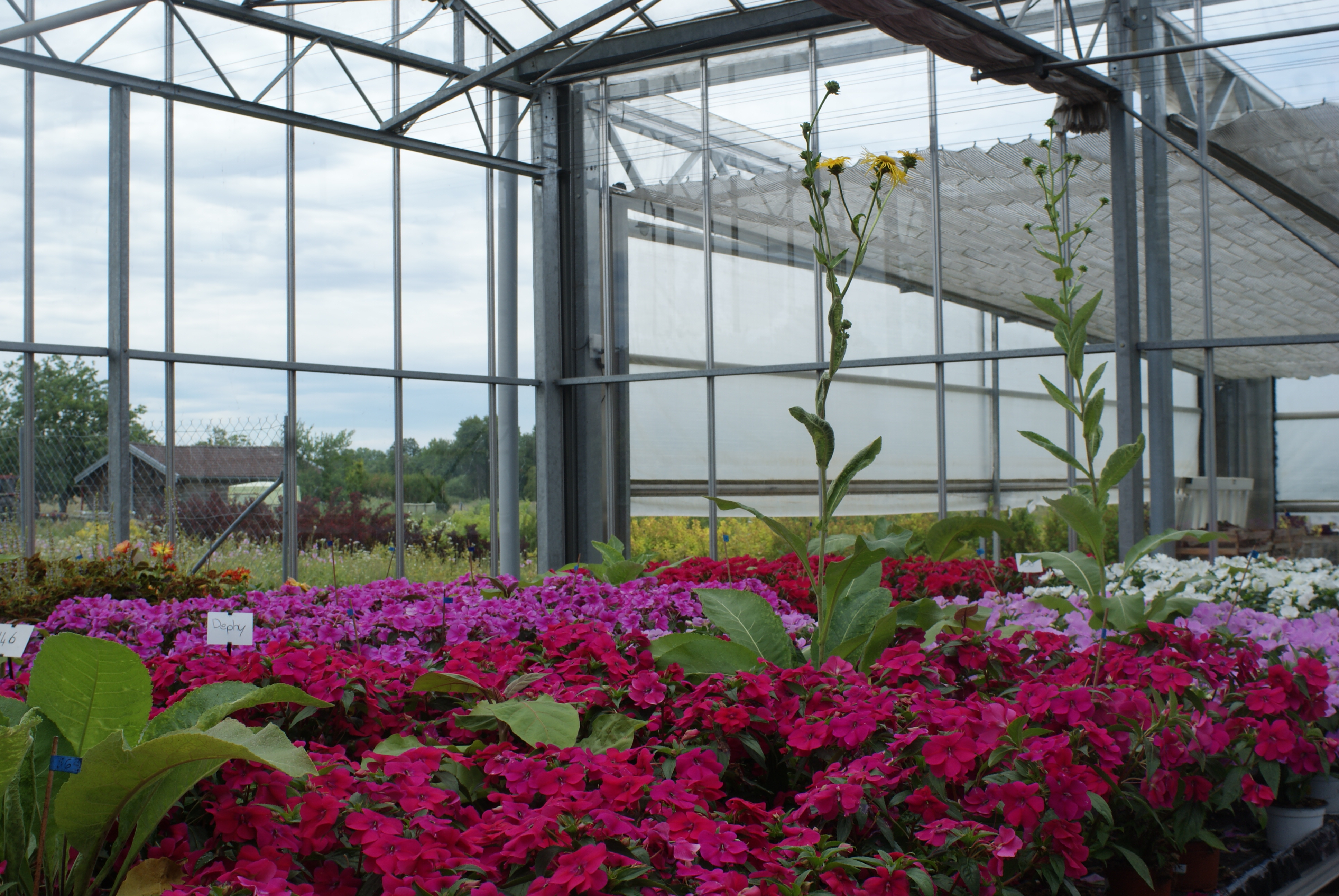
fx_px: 1676
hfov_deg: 43.6
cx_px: 670
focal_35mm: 45
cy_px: 448
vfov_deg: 29.9
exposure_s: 1/125
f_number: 11
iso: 100
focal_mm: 30
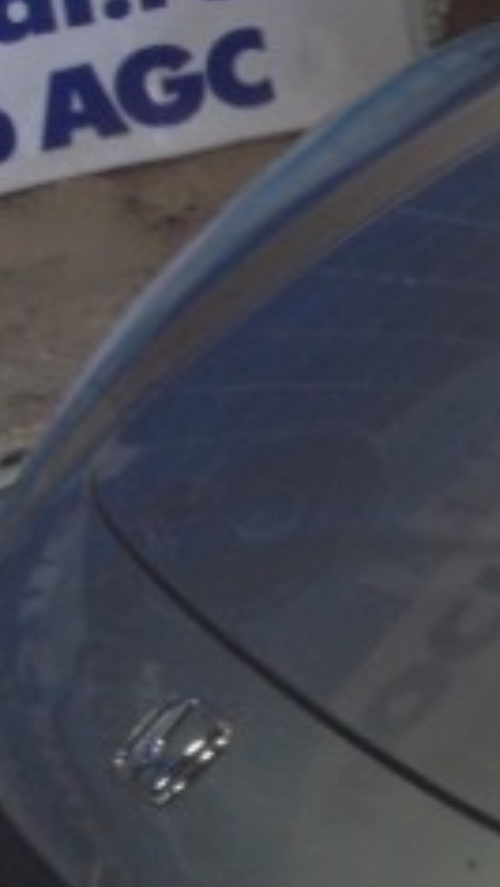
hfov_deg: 8.1
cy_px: 383
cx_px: 1481
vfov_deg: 16.6
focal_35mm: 129
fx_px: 3036
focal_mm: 4.28
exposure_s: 1/40
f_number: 2.4
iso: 64
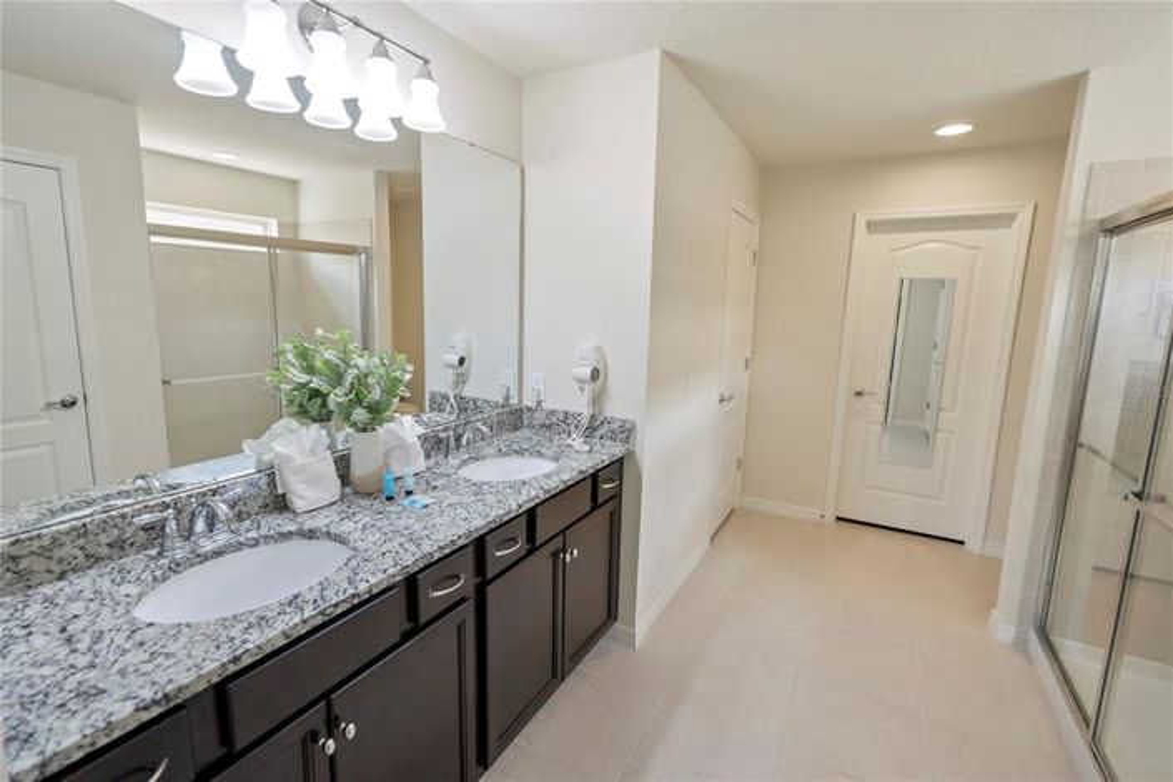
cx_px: 586
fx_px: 521
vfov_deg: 73.7
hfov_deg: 96.7
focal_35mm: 16
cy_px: 391
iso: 640
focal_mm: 16
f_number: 4
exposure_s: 1/160
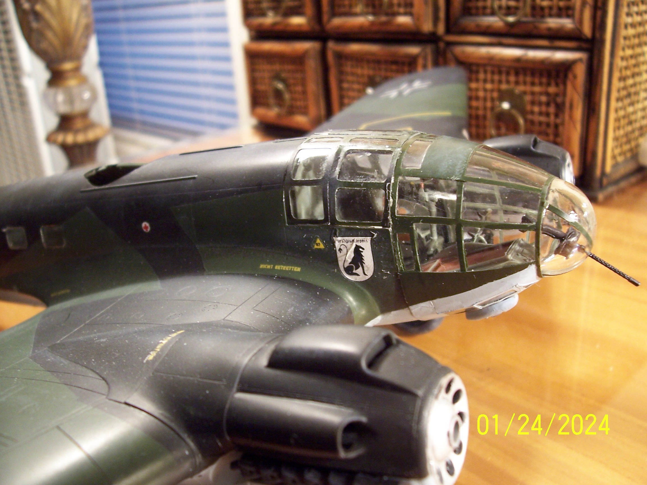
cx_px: 324
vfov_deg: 41.8
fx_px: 635
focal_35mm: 34
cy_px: 242
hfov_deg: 54.0
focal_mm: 5.6
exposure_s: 1/10
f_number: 2.7
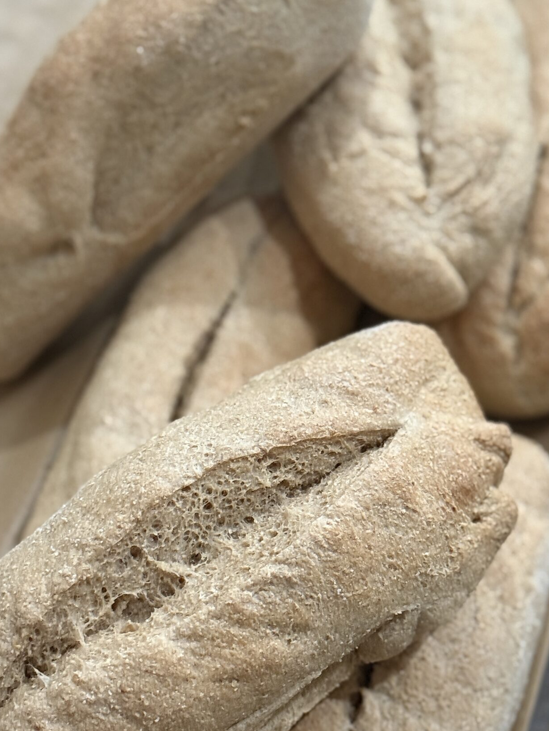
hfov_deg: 19.6
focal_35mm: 75
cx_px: 289
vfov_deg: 25.9
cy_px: 455
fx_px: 1586
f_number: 1.78
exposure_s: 1/40
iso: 500
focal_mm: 6.76
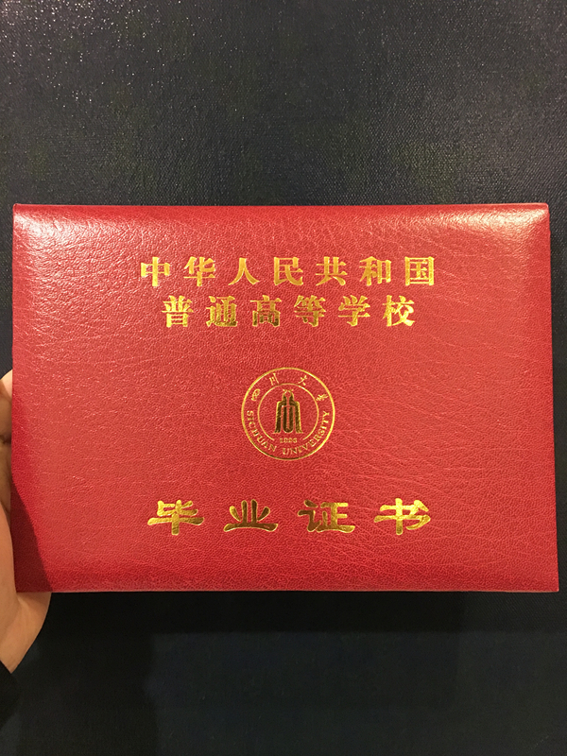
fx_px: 633
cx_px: 284
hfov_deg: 48.2
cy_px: 378
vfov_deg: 61.7
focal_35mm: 29
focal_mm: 4.15
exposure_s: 1/17
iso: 400
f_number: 2.2
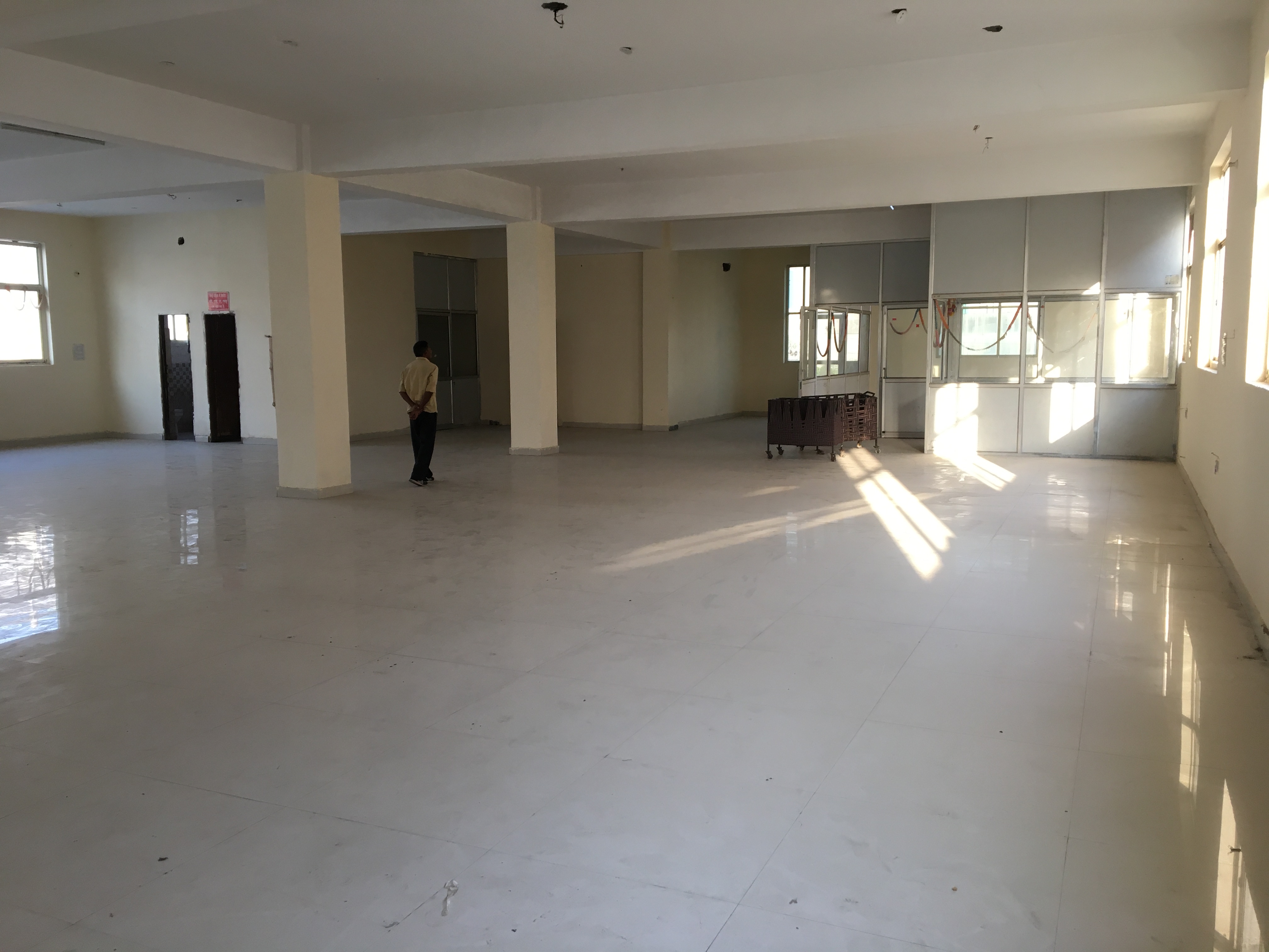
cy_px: 476
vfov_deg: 48.2
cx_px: 634
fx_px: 1063
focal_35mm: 29
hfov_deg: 61.7
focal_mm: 4.15
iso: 25
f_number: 2.2
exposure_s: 1/33
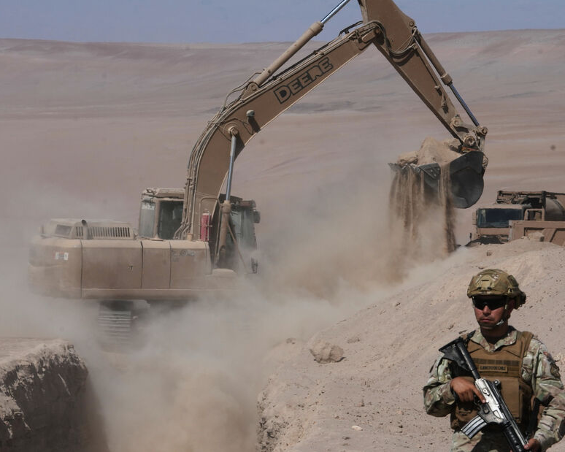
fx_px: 5217
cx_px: 274
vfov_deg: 5.0
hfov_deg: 6.2
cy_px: 226
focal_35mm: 312
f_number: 20
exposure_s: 1/640
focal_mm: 184
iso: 400
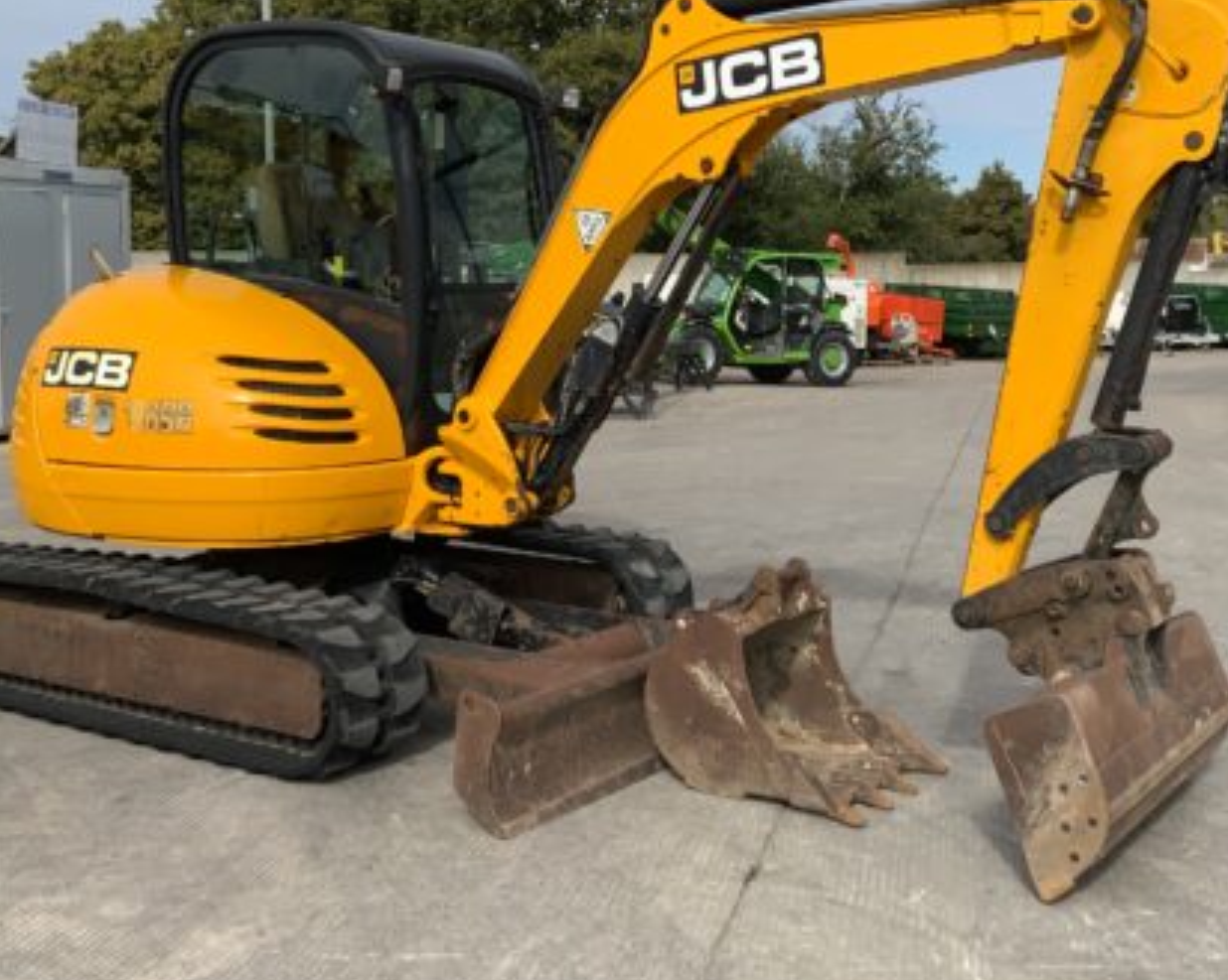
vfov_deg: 33.9
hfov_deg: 41.9
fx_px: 1598
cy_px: 357
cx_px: 706
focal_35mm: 44
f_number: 1.8
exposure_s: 1/2320
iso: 16
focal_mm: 3
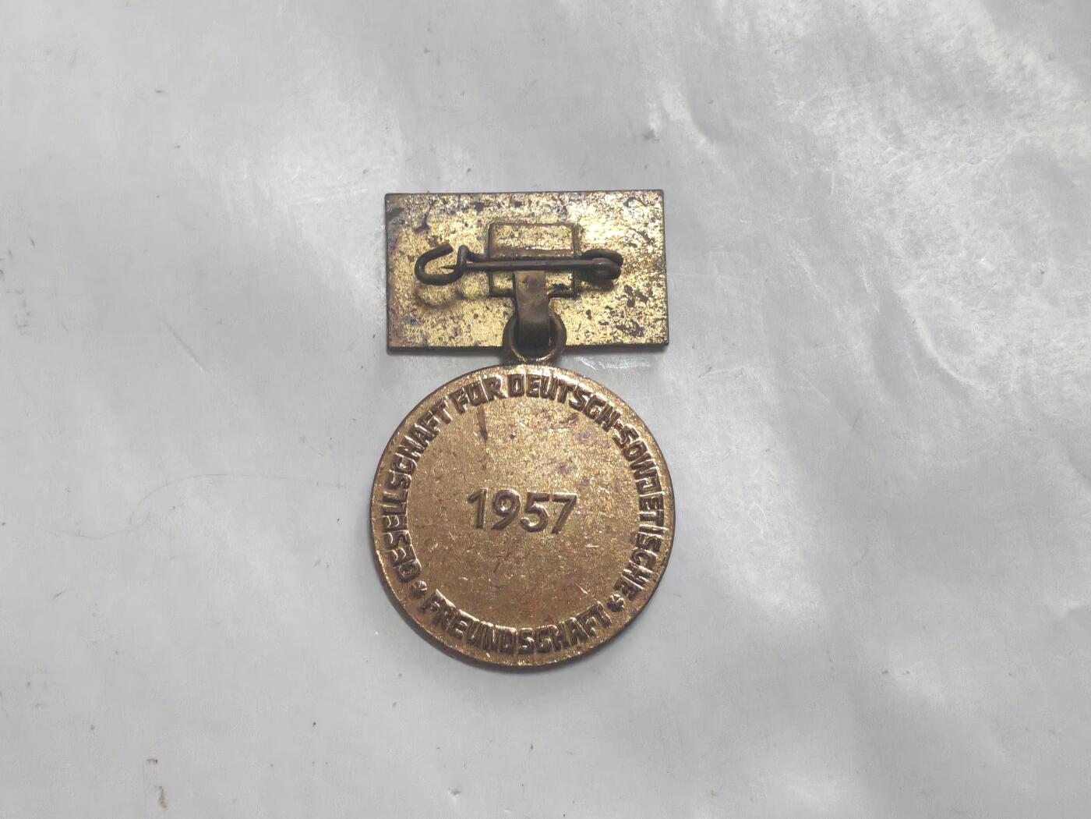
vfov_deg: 21.6
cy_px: 410
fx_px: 2143
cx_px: 546
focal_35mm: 68
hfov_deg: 28.6
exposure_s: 1/50
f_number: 1.95
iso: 800
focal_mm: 5.52
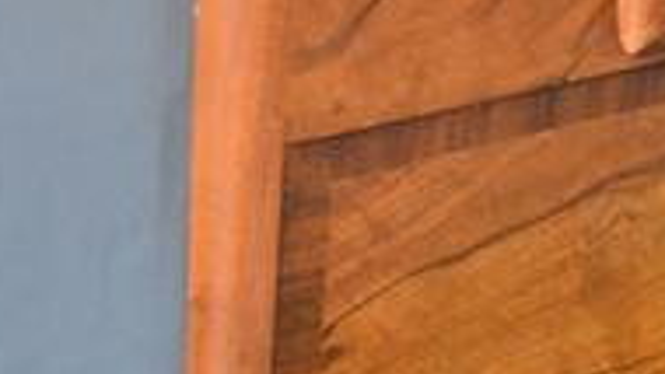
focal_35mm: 122
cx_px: 1068
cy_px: 266
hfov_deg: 15.8
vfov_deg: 10.0
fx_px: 2148
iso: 800
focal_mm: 23
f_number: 4.5
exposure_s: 1/80
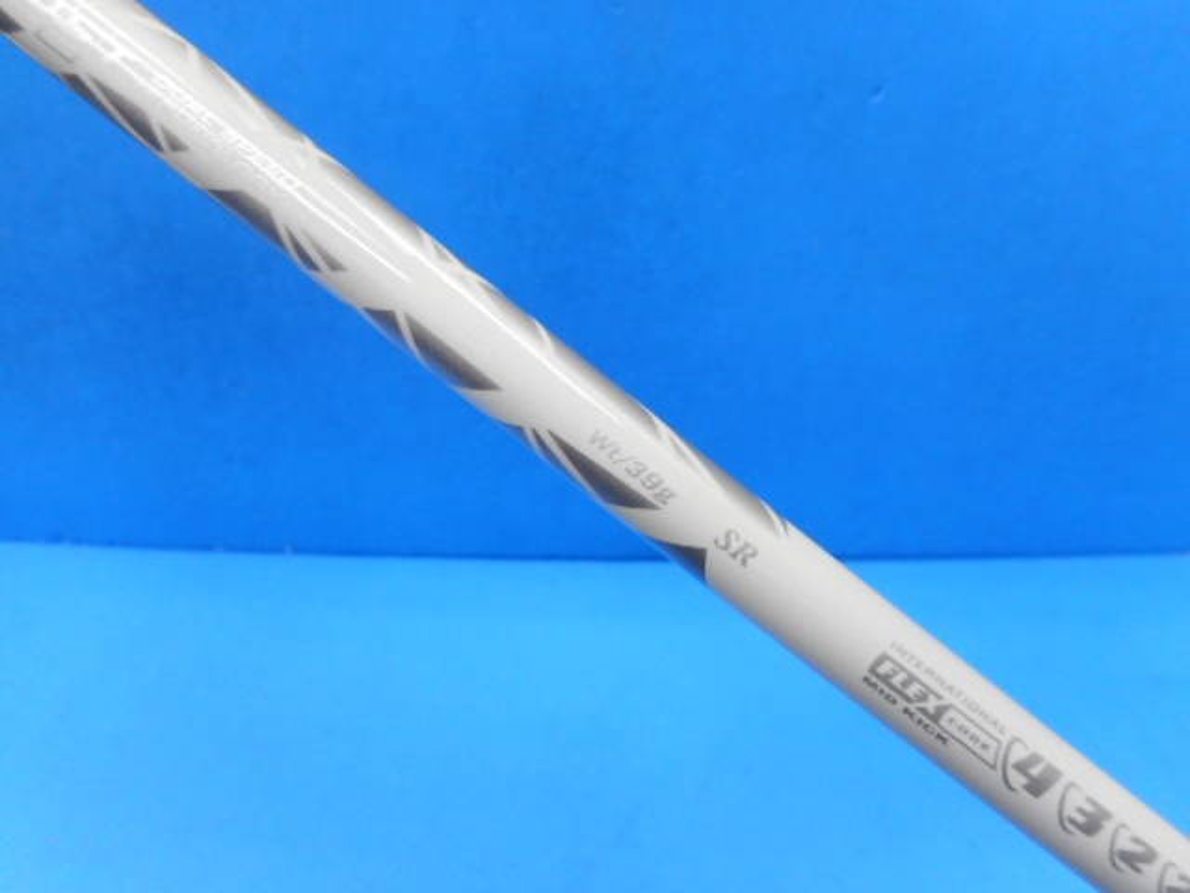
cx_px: 595
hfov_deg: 69.4
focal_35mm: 25
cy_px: 446
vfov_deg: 54.9
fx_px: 859
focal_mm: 4.5
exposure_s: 1/30
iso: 200
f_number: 3.7
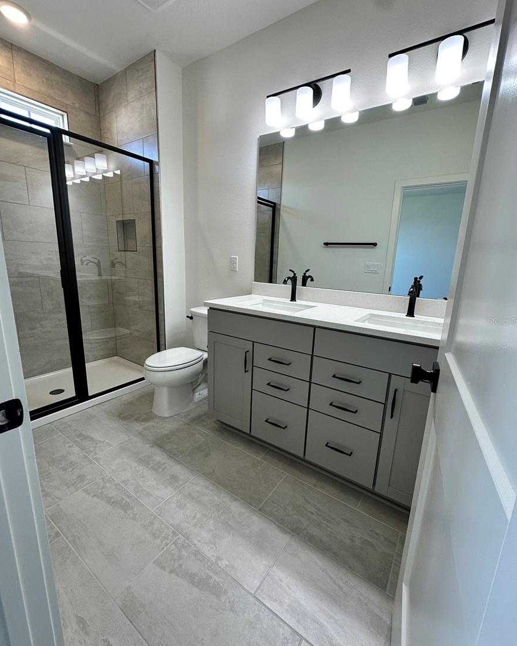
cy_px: 321
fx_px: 287
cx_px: 264
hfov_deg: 84.1
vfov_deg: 96.8
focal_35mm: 15
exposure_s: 1/120
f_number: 2.2
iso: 125
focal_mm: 2.22
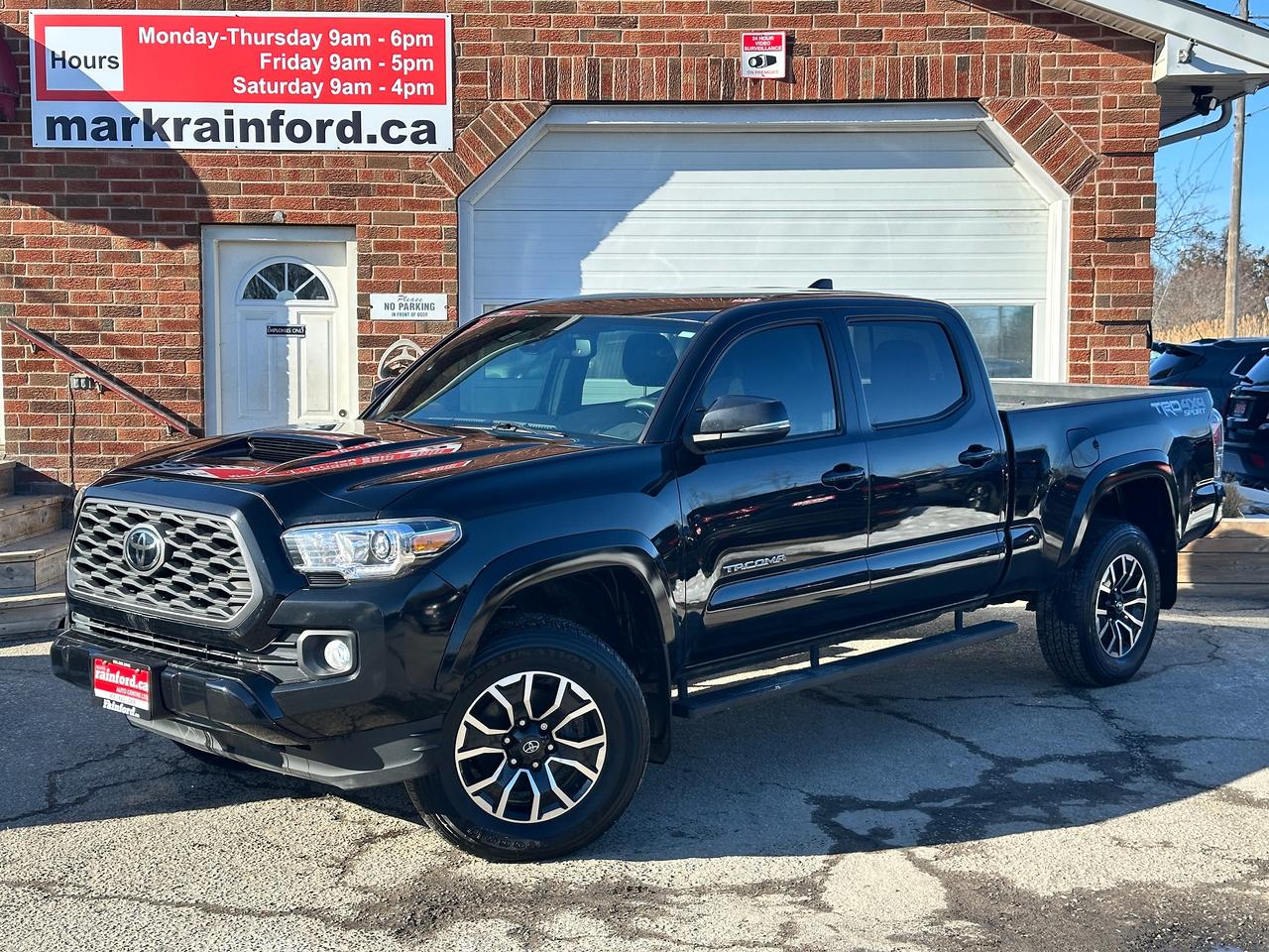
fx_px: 1760
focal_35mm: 48
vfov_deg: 30.3
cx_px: 634
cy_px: 476
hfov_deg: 39.7
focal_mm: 6.86
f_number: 1.78
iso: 64
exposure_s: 1/1541
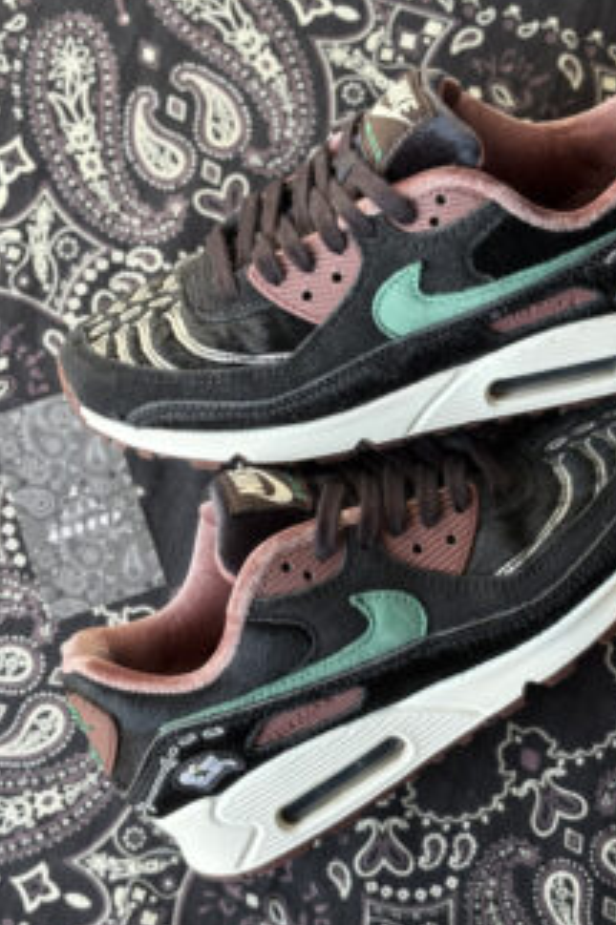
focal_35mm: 67
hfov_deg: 20.3
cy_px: 461
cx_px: 378
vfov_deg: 30.1
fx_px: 1721
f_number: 1.6
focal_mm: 5.96
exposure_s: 1/128
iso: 32
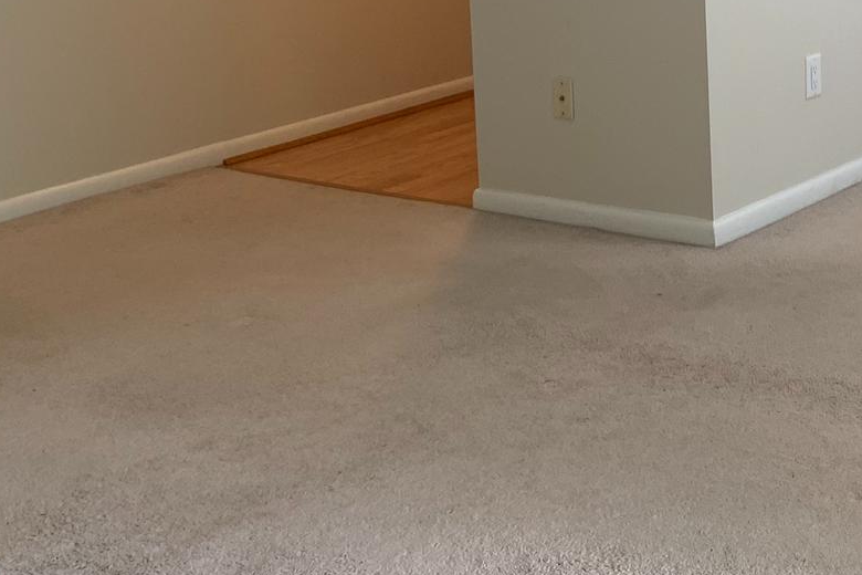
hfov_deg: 26.9
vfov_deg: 17.8
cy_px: -191
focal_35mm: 71
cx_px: 854
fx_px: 1700
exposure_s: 1/60
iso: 64
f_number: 1.8
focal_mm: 4.25
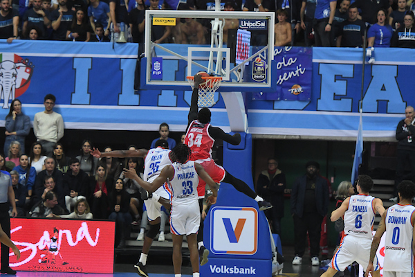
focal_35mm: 210
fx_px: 2421
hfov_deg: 9.8
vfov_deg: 6.5
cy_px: 138
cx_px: 208
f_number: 3.2
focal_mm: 140
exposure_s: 1/1000
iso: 4000
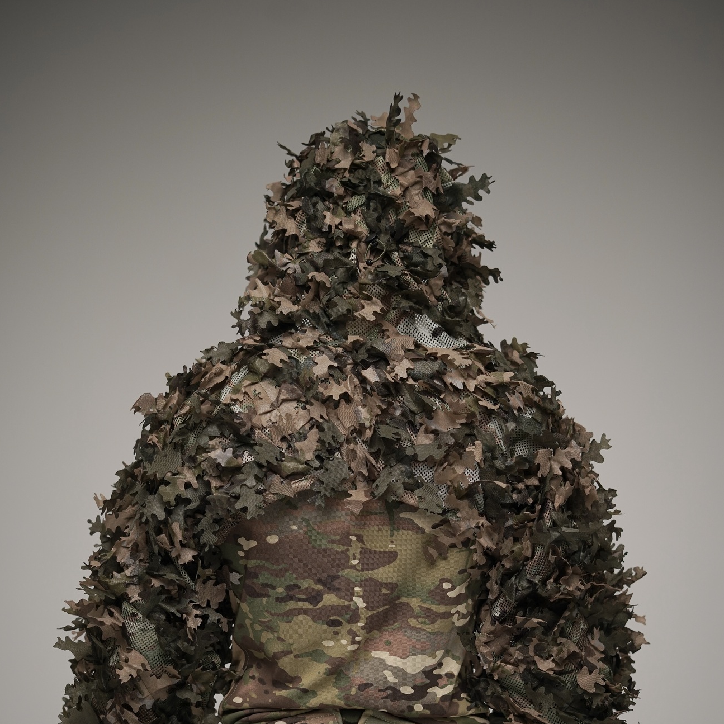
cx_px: 362
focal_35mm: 64
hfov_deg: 26.9
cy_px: 544
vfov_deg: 26.5
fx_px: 1514
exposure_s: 1/400
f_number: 2
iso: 250
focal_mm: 50
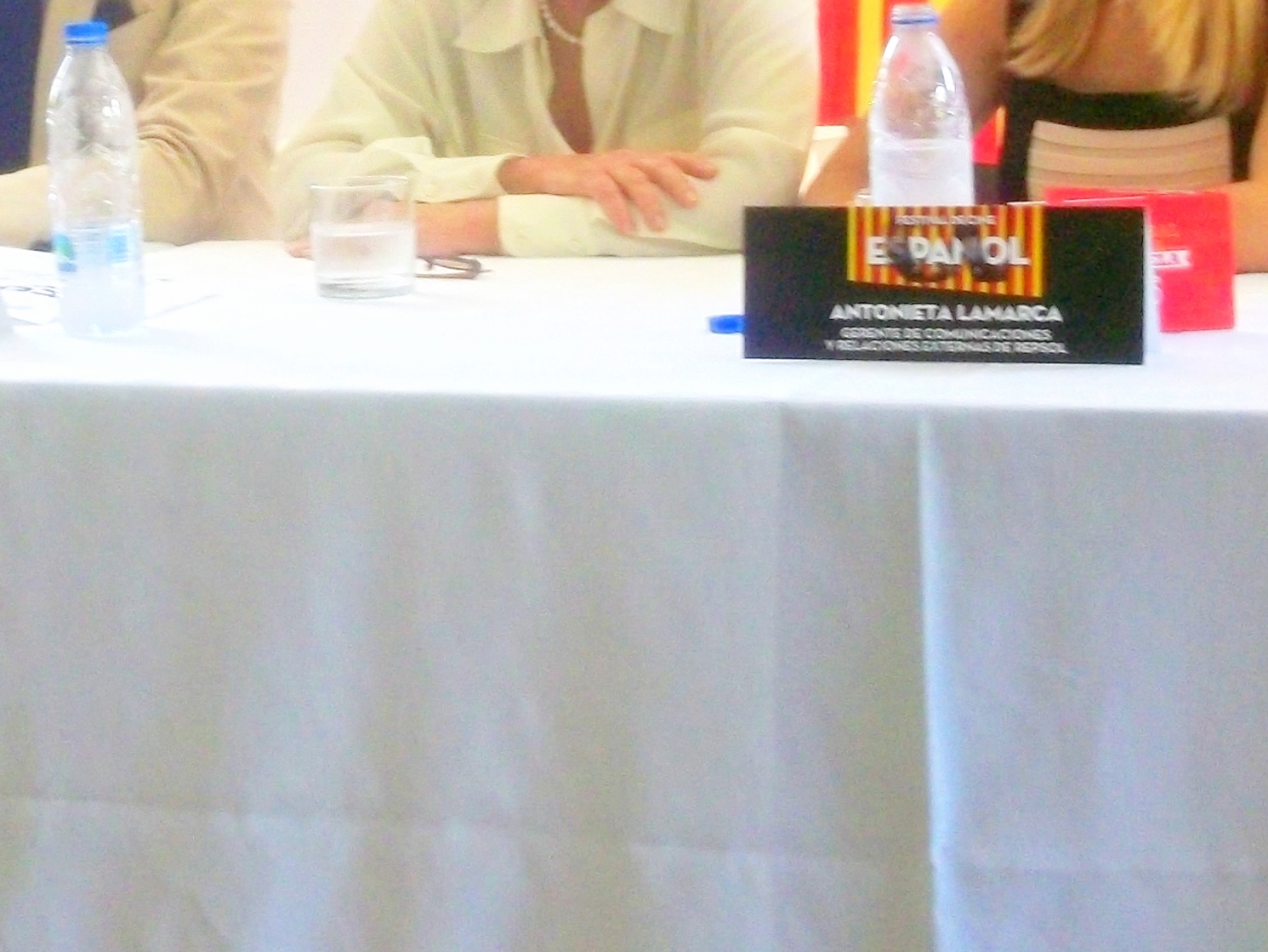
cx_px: 323
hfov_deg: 21.1
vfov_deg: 15.9
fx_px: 3371
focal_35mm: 92
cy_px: 126
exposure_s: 1/30
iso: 160
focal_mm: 5.7
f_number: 2.9
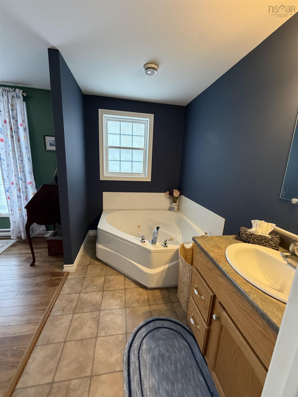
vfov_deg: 102.1
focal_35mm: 14
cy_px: 198
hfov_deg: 85.7
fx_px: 161
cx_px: 149
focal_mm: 2.22
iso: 320
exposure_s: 1/60
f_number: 2.2
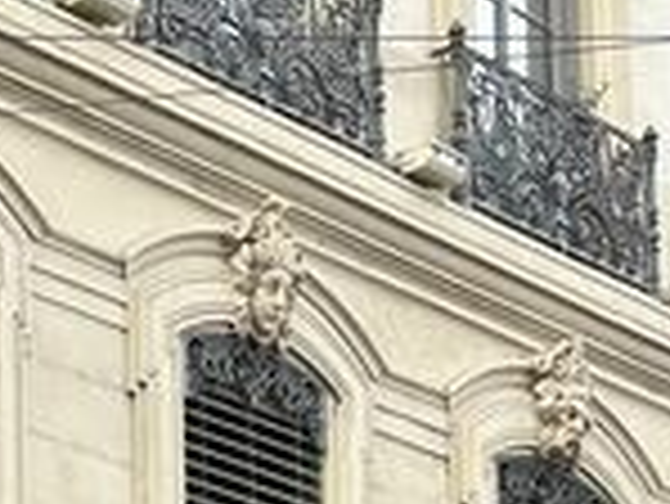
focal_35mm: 167
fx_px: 3235
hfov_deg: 11.2
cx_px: -432
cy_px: 1449
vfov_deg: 7.8
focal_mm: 5.1
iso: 50
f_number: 1.6
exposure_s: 1/388
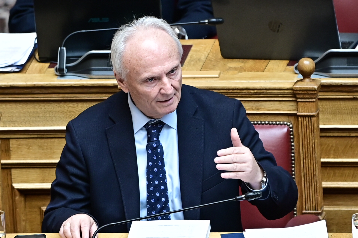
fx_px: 2983
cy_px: 119
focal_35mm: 300
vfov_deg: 4.6
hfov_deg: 6.9
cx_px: 179
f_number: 3.2
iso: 640
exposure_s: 1/200
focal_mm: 200
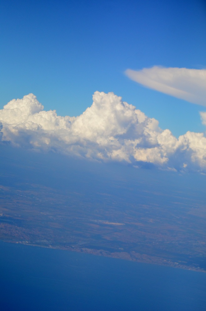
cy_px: 156
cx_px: 103
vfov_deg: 19.5
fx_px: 906
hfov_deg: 13.0
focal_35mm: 105
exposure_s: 1/8000
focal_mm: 70
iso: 640
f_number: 4.5
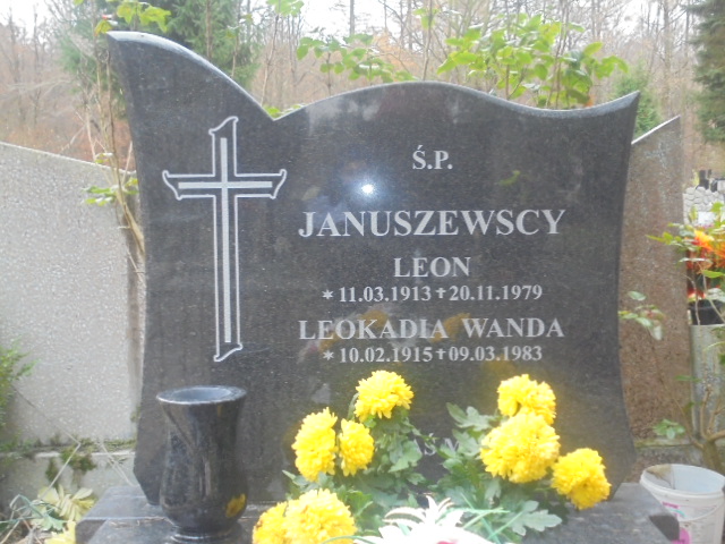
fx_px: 901
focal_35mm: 43
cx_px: 362
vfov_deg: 33.6
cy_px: 272
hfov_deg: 43.9
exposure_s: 1/30
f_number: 4.5
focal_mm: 7.8
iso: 400
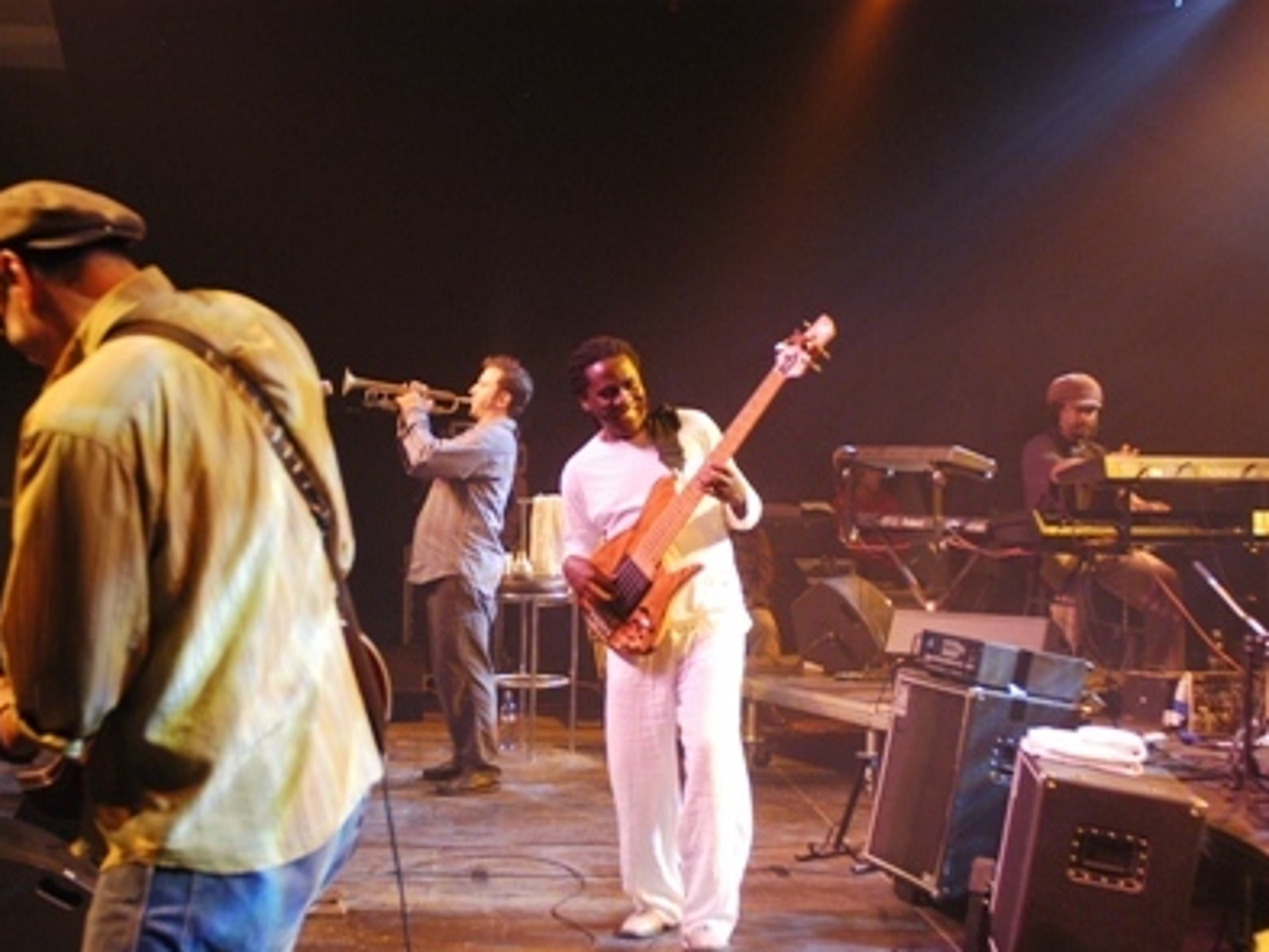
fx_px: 2110
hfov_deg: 33.5
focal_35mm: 58
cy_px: 474
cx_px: 636
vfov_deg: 25.4
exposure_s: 1/100
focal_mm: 35
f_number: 3.2
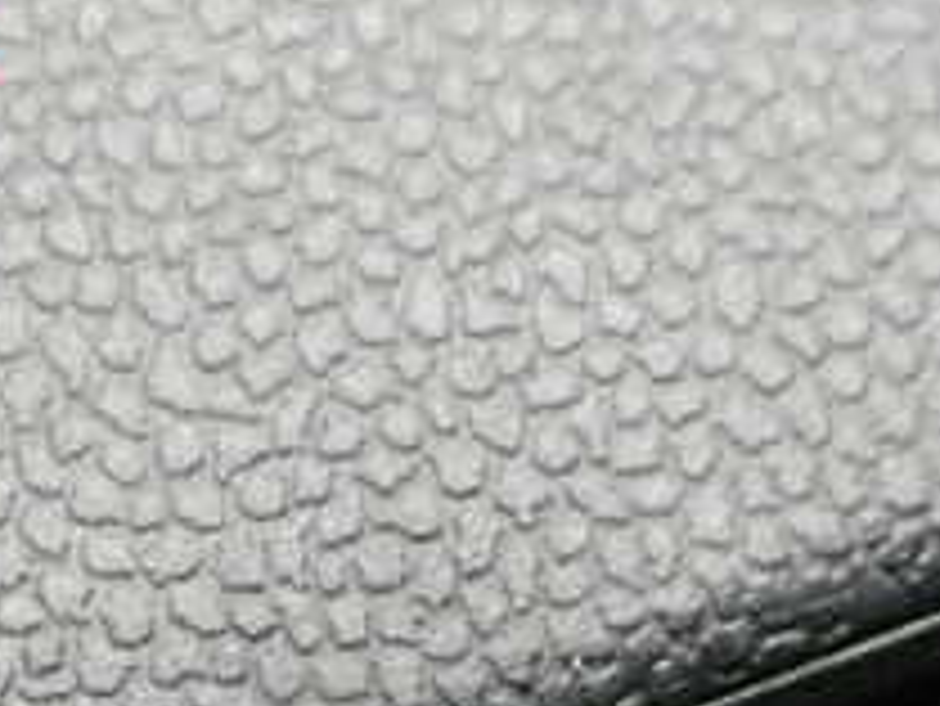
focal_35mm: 86
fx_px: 2337
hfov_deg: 22.7
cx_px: 490
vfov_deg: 16.0
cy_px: 989
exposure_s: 1/60
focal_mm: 5.4
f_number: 2.3
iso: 800
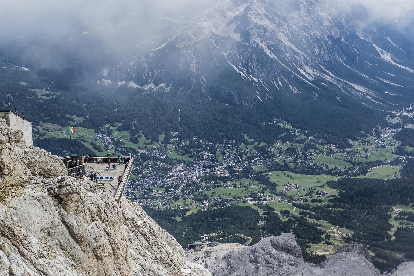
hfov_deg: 39.6
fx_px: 575
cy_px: 138
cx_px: 207
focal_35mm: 50
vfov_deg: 27.0
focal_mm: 50
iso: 64
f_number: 3.5
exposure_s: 1/1250
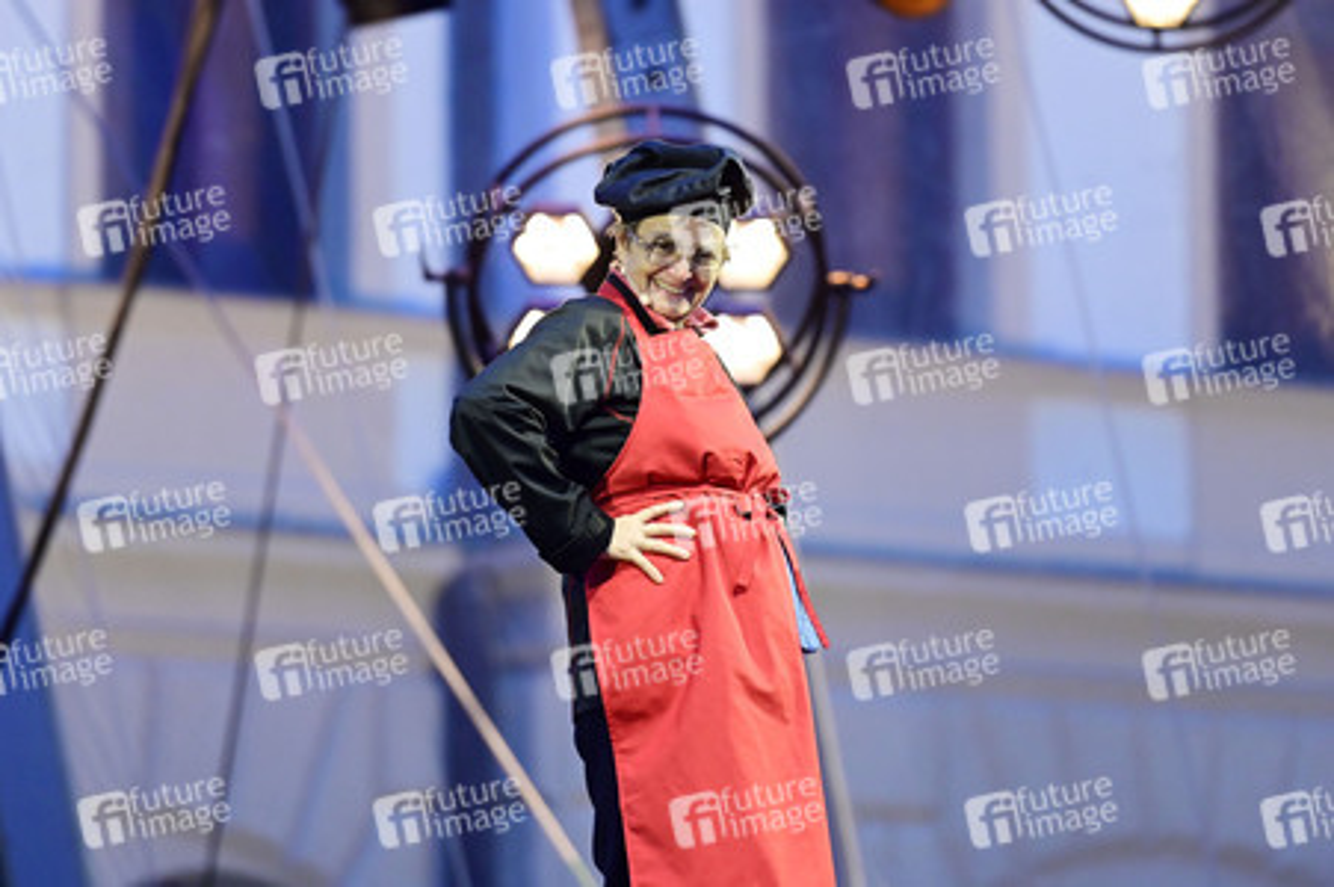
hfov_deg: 10.3
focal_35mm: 200
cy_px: 444
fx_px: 7405
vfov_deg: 6.9
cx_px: 667
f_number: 3.2
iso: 2500
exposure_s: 1/250
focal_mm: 200
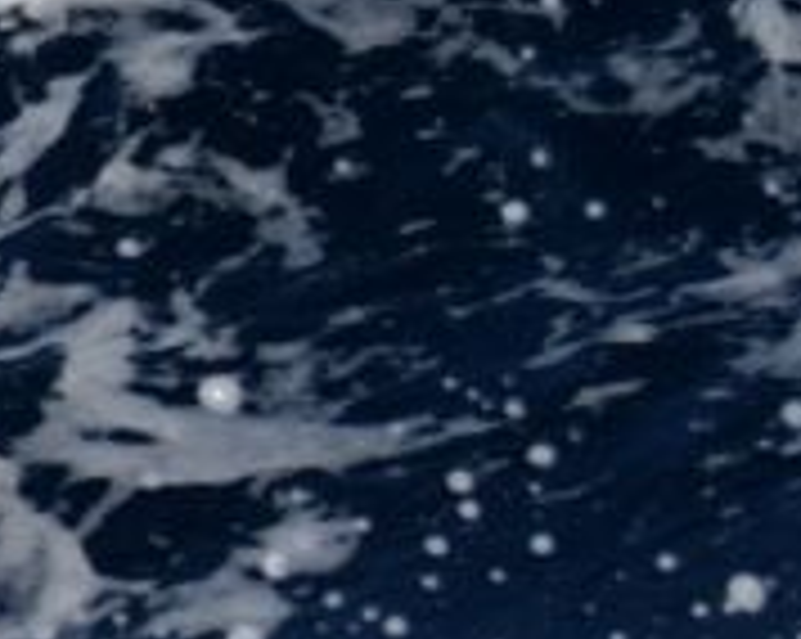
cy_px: 20
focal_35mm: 506
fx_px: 11982
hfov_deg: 3.8
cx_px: -896
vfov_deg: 3.1
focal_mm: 120
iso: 360
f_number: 5
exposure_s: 1/8000
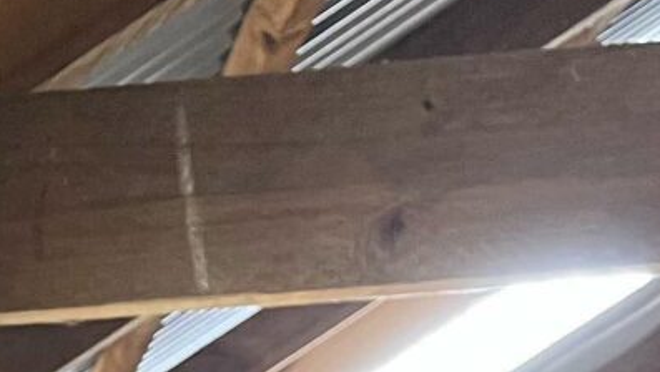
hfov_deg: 13.6
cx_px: -404
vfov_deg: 7.2
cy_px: 1197
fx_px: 2557
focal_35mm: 146
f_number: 1.6
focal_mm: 5.1
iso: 200
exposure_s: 1/60
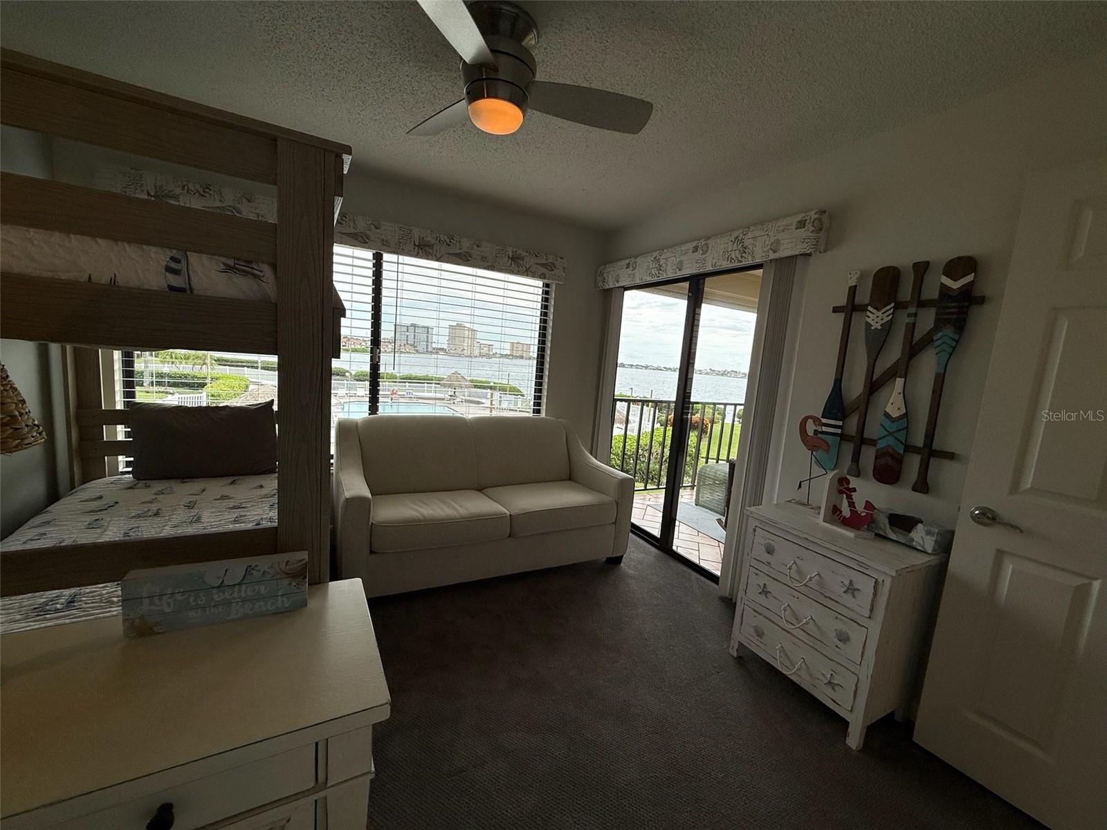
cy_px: 415
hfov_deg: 102.1
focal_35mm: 14
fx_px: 448
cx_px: 554
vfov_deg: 85.7
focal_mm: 2.22
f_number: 2.2
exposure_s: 1/590
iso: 64
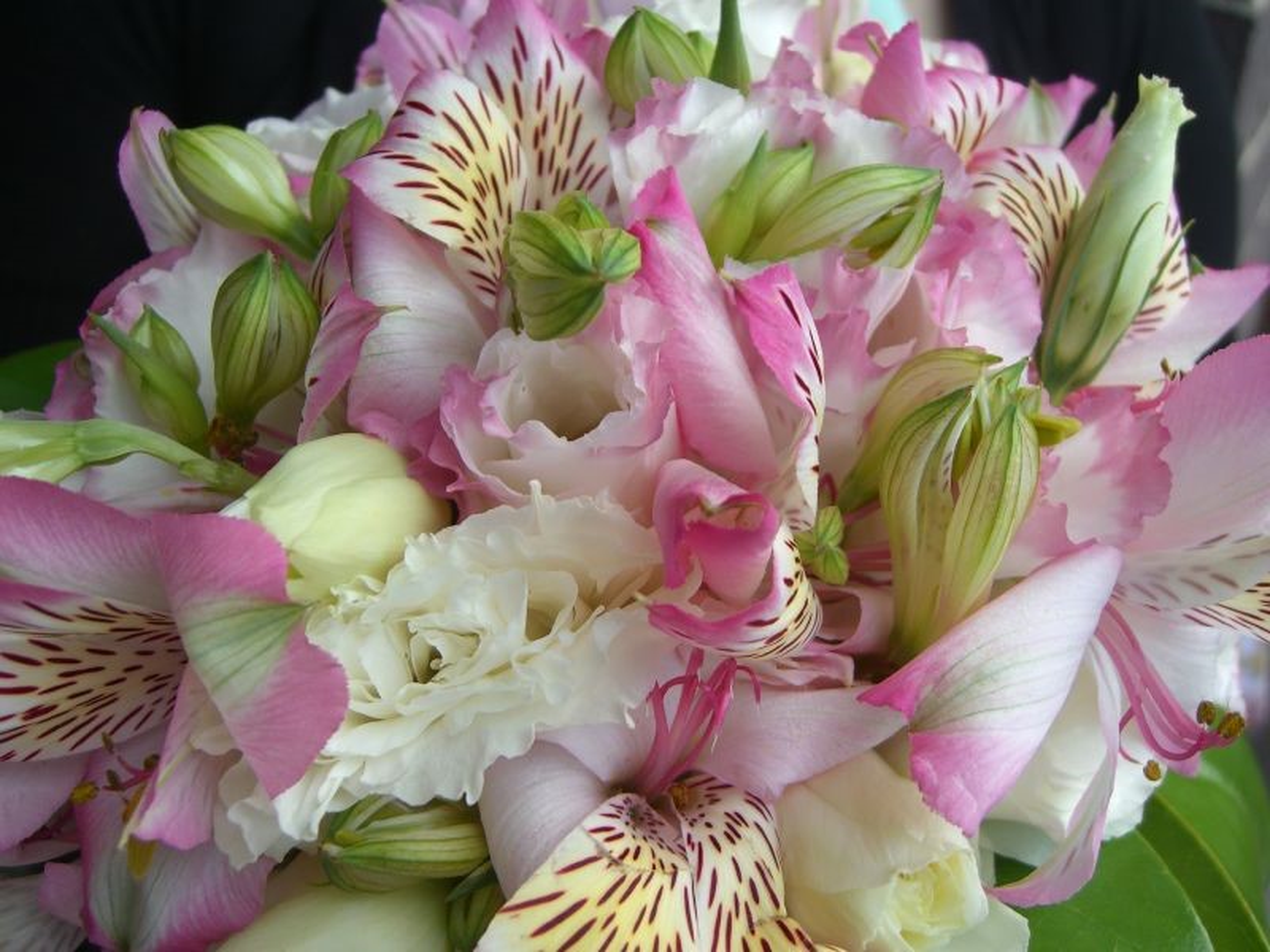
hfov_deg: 49.0
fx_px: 1394
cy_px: 476
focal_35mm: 38
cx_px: 635
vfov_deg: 37.7
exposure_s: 1/160
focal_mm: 7.9
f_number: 2.8
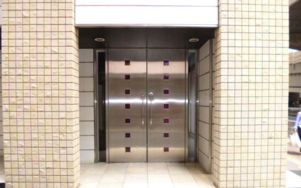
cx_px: 151
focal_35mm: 26
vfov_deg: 47.4
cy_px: 111
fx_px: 213
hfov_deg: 70.4
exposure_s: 1/125
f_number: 2.5
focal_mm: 4.3
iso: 100
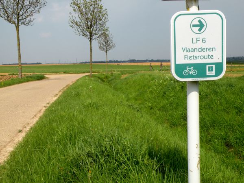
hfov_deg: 44.8
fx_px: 296
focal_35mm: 42
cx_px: 122
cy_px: 92
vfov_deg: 34.3
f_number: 7.1
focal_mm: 7.4
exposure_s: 1/264
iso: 64
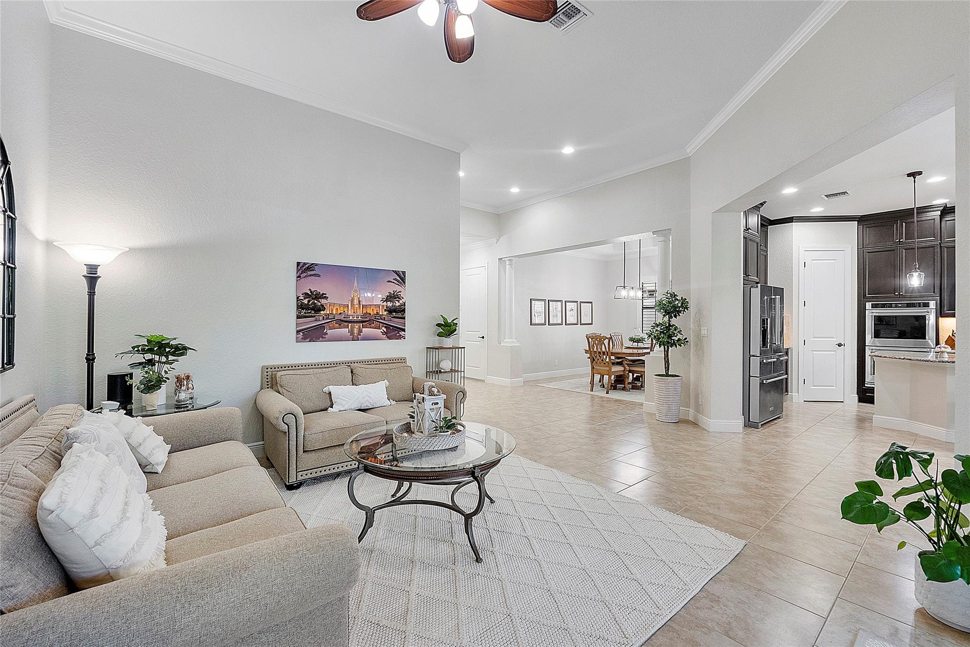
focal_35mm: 15
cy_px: 324
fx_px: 404
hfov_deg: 100.4
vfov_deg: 77.3
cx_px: 485
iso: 320
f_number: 6.3
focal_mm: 10
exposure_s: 1/20
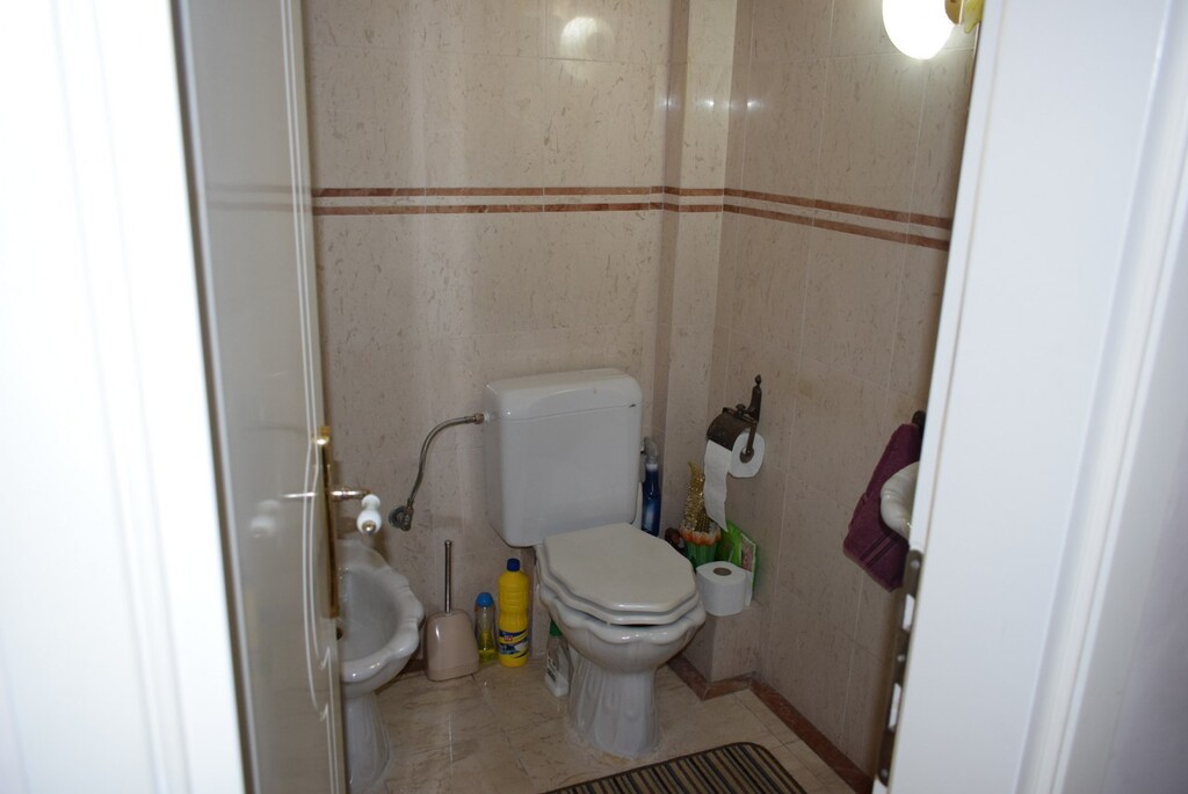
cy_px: 397
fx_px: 892
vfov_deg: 48.0
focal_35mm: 27
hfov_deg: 67.3
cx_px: 594
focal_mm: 18
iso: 800
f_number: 4.5
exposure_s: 1/80
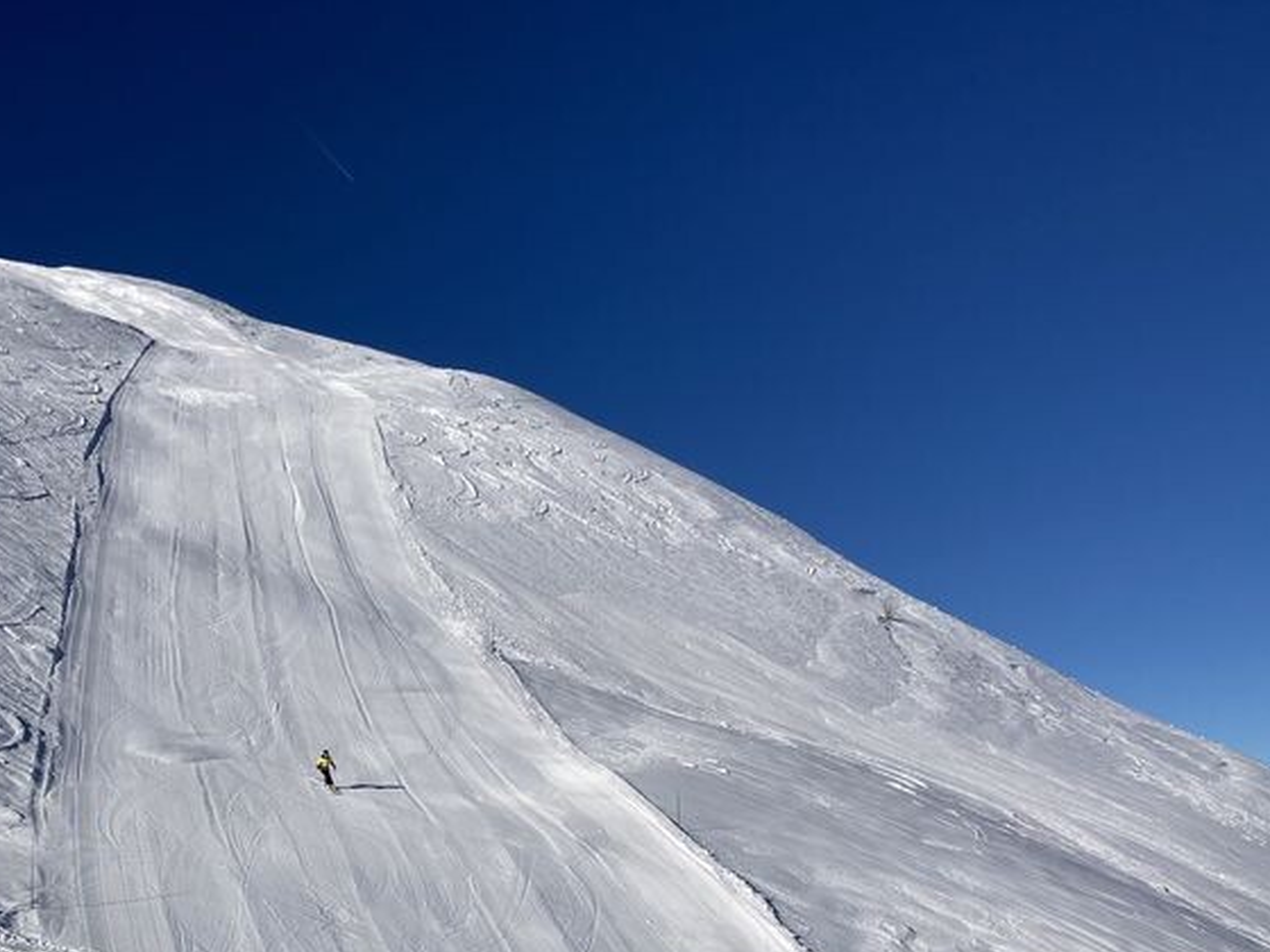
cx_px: 376
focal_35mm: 45
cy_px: 760
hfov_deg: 41.3
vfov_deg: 31.4
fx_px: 1651
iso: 25
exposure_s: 1/6897
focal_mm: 3.99
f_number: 1.8
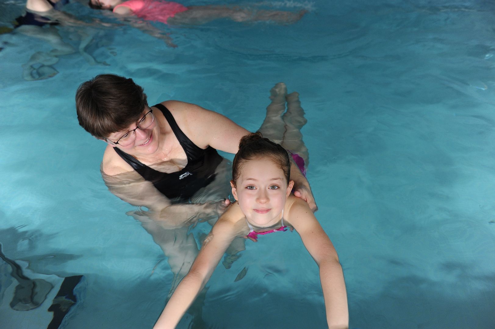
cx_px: 248
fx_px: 440
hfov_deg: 58.7
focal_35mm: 32
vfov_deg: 41.1
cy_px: 164
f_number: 4
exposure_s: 1/100
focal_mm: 32
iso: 1000
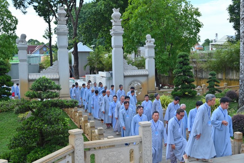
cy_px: 82
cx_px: 122
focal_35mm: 40
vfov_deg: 33.4
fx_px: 271
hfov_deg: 48.5
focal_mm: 40
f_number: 5.6
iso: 160
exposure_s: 1/200
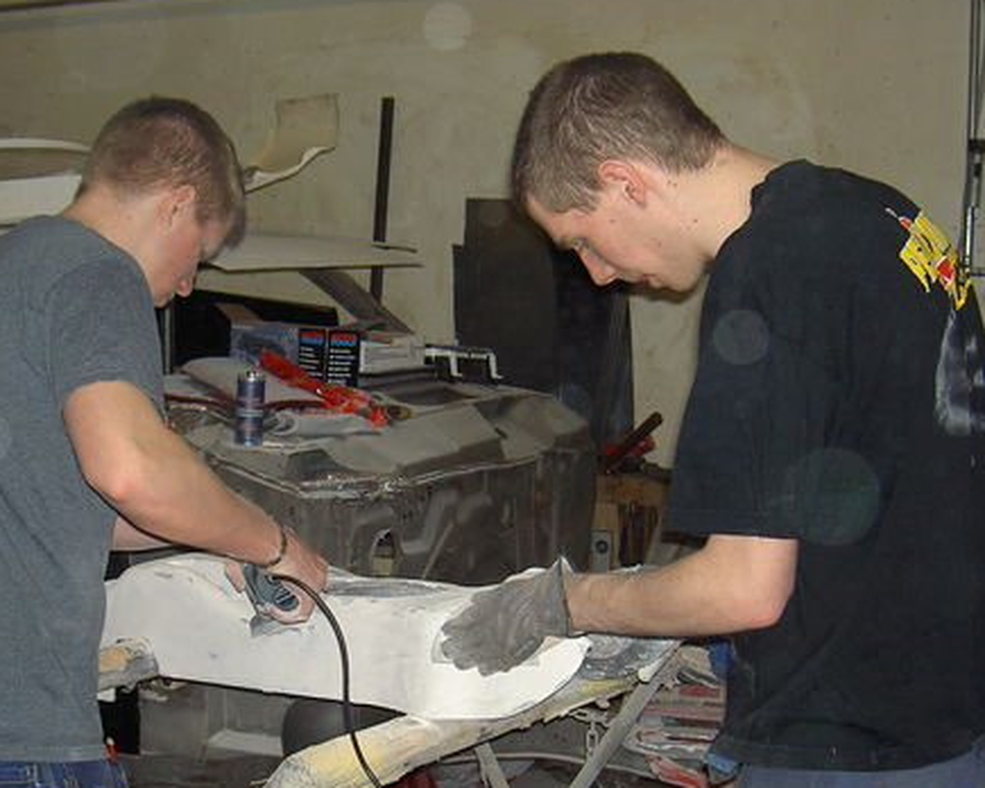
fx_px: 1633
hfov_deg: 33.4
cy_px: 528
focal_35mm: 56
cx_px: 353
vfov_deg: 27.0
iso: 100
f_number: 2.8
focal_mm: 8
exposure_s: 1/125
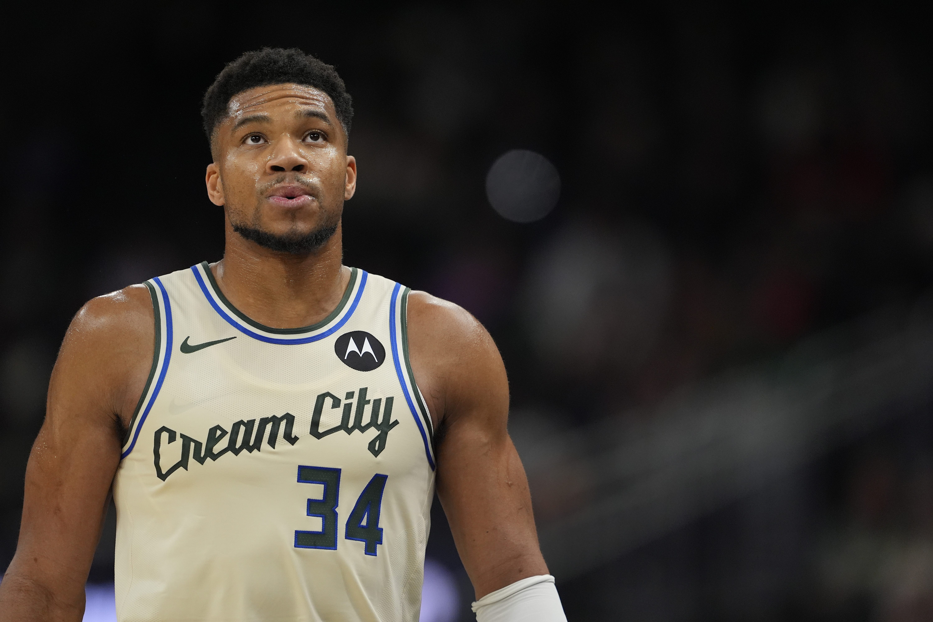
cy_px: 311
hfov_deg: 5.2
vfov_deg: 3.4
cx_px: 466
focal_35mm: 400
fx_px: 10366
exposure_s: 1/1600
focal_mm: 400
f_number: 3.2
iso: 3200
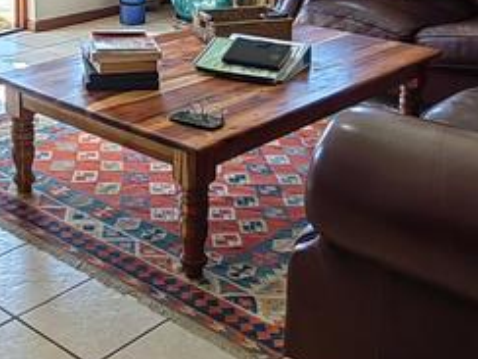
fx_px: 815
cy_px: -6
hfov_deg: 32.4
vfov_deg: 23.7
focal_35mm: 59
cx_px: 151
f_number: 2.2
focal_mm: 1.68
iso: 80
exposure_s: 1/50
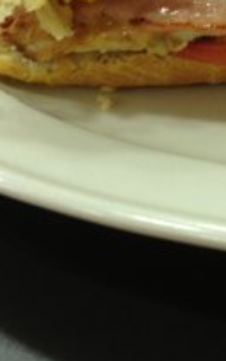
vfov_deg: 19.0
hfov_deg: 11.5
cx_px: 409
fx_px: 1044
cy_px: -15
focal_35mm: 106
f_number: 2.4
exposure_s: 1/20
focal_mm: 4.28
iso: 64
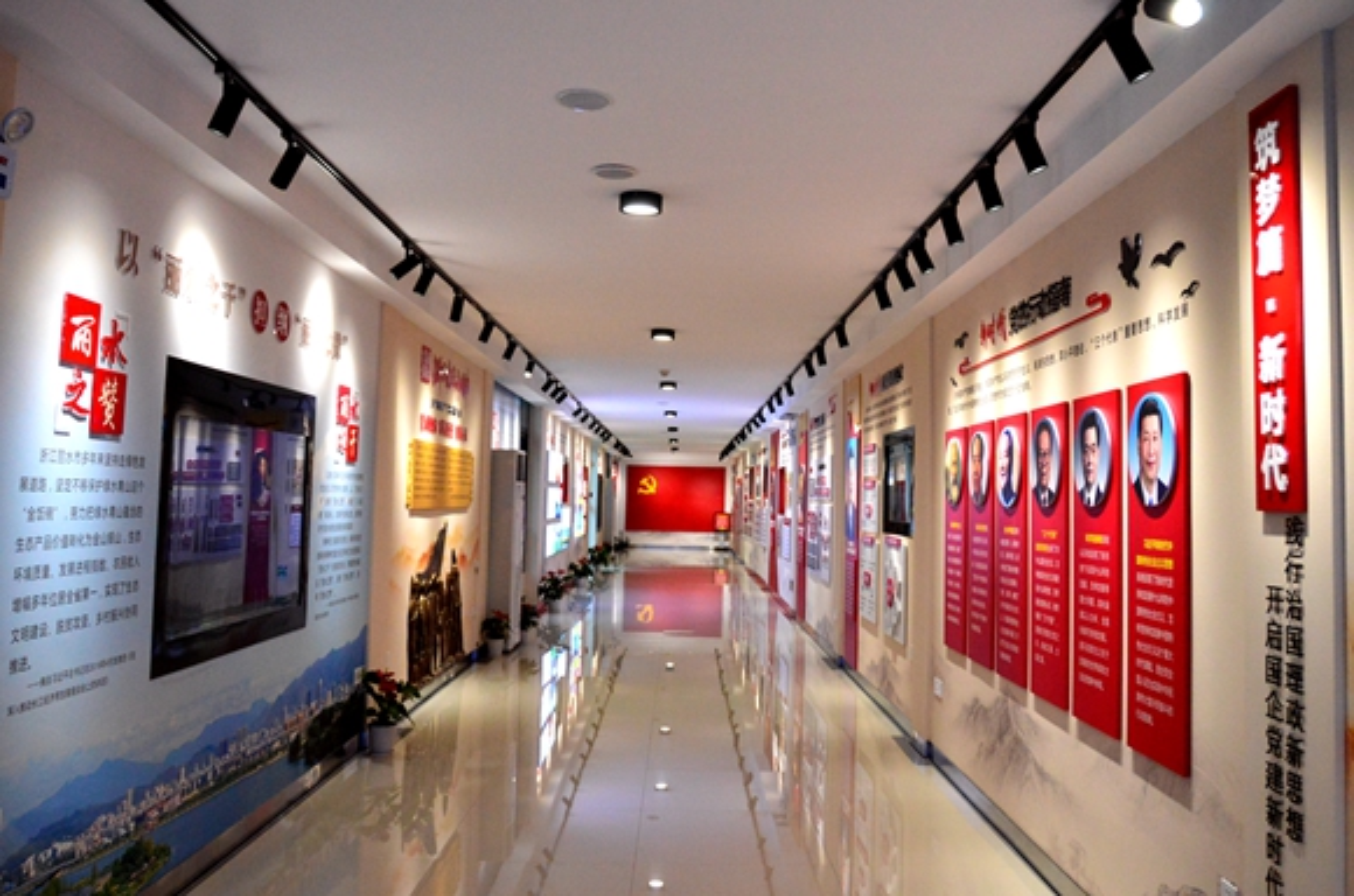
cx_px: 677
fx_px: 1013
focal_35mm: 27
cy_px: 448
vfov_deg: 47.7
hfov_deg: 67.5
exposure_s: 1/1000
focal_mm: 18
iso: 2500
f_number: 3.5
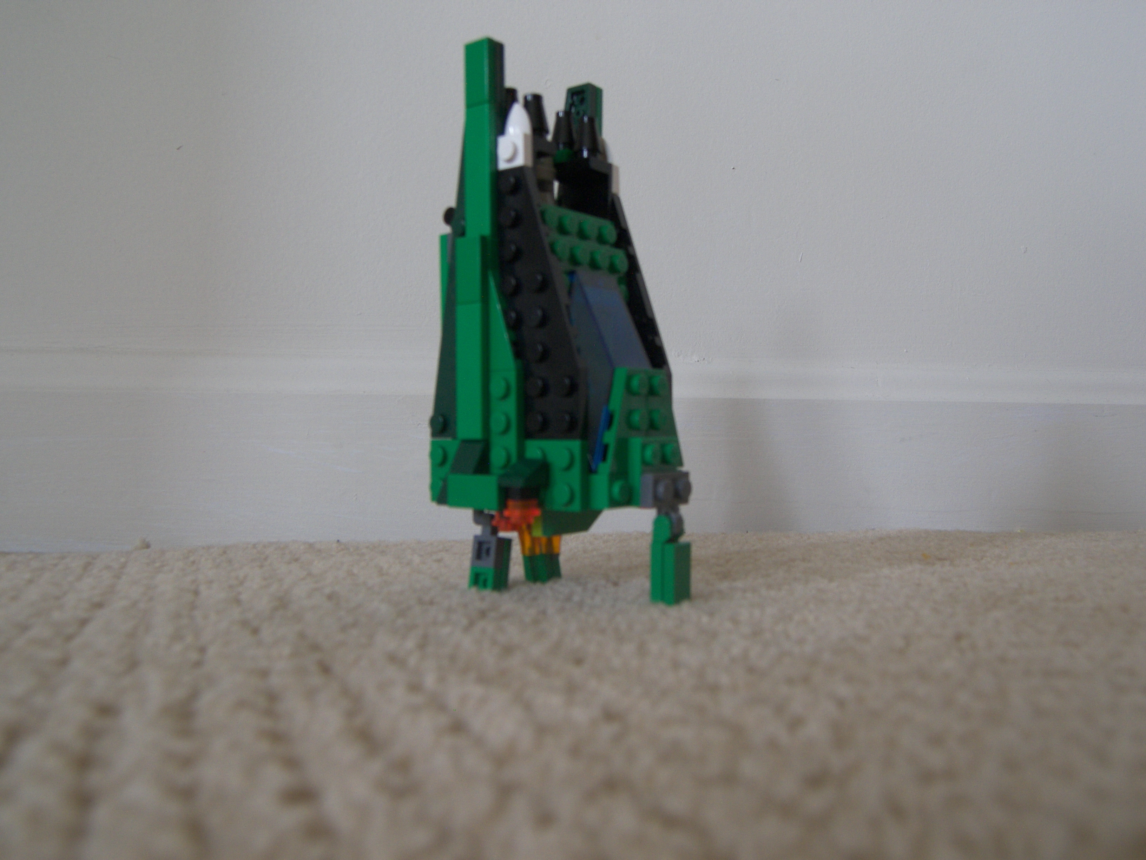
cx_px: 573
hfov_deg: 60.0
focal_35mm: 30
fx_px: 993
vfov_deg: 46.8
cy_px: 430
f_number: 3.2
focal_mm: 6.3
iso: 100
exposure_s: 1/5
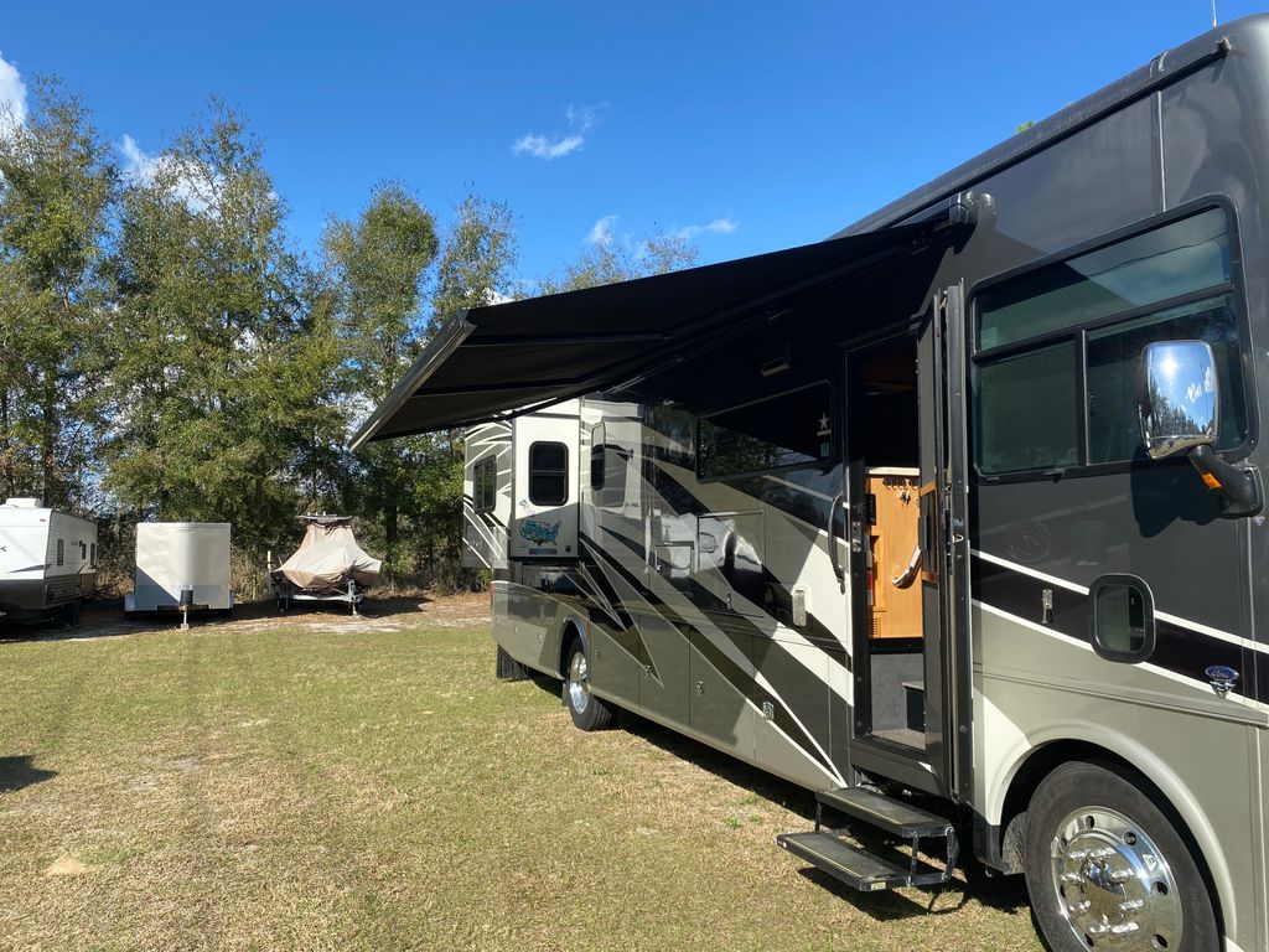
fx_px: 953
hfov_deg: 67.3
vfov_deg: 53.1
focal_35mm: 26
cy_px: 476
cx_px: 634
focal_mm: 4.25
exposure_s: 1/1629
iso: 32
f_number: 1.8
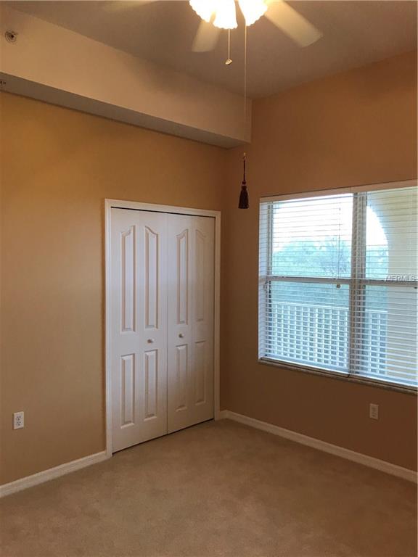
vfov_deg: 63.4
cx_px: 209
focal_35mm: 28
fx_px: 451
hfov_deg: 49.7
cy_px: 278
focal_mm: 3.99
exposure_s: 1/30
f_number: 1.8
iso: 25
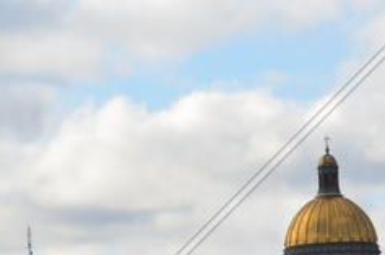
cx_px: 19
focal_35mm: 305
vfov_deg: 4.5
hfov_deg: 6.8
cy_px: 416
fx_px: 3254
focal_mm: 55
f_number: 11
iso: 125
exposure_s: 1/125
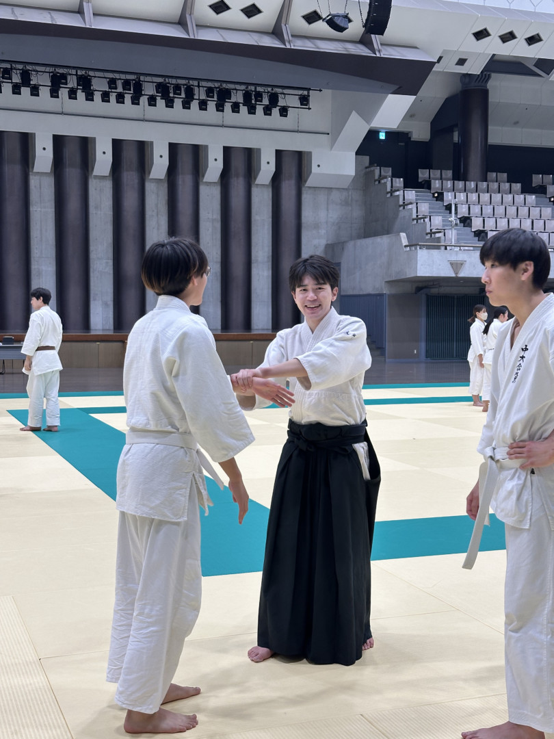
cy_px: 370
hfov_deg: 30.3
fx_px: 1024
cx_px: 277
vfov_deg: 39.7
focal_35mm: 48
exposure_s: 1/100
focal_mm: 6.86
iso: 80
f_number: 1.78
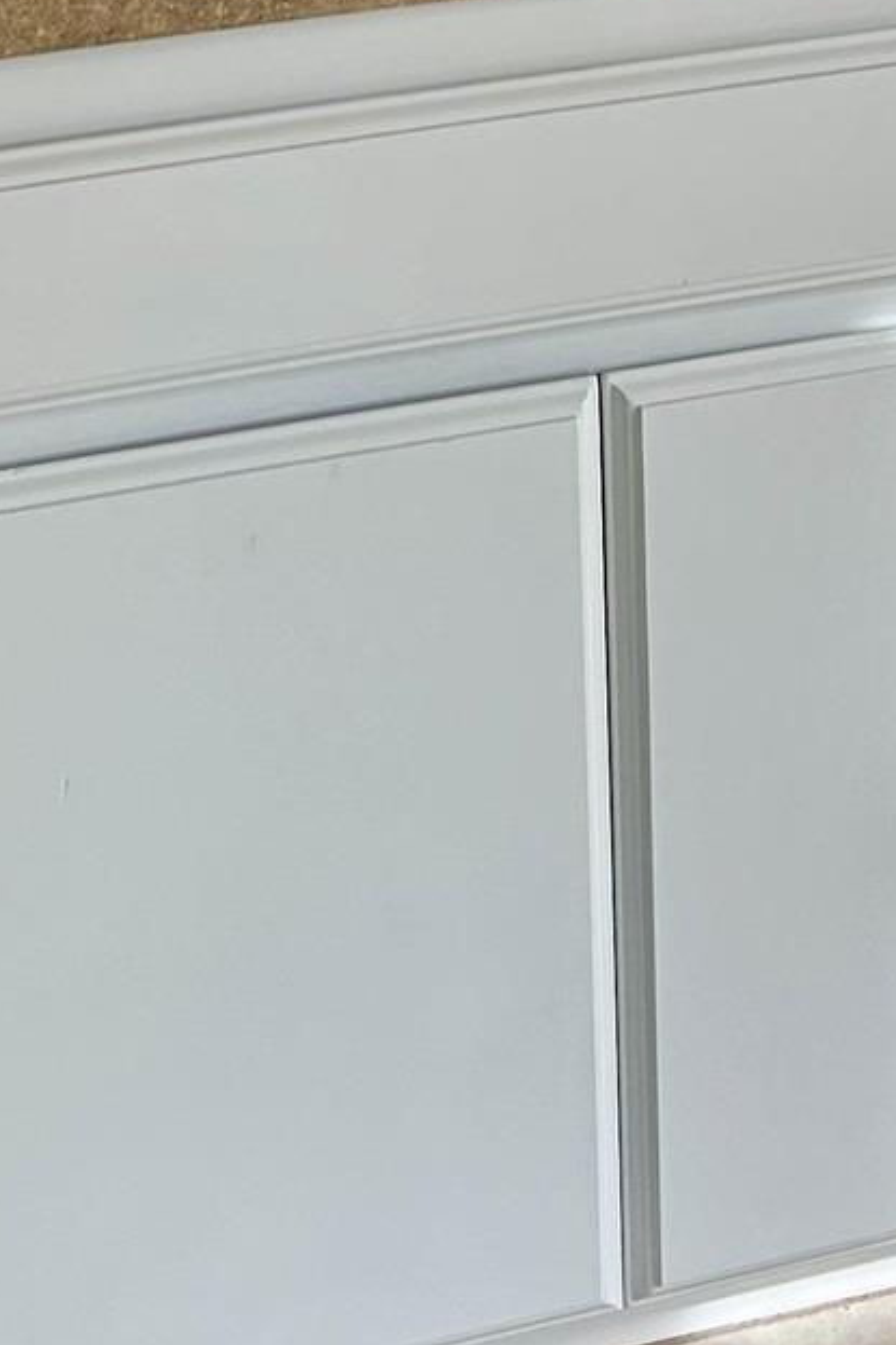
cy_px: -481
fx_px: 3735
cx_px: 225
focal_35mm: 100
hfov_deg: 13.6
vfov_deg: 18.7
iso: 40
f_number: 1.5
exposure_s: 1/249
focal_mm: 5.7
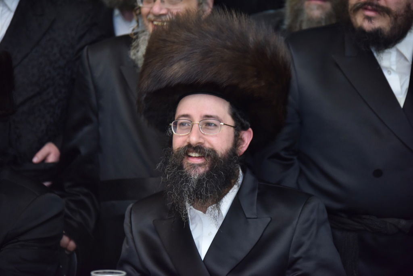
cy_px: 138
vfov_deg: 8.6
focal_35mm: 160
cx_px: 206
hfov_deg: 12.8
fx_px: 1836
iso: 1600
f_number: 2.8
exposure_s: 1/125
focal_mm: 160
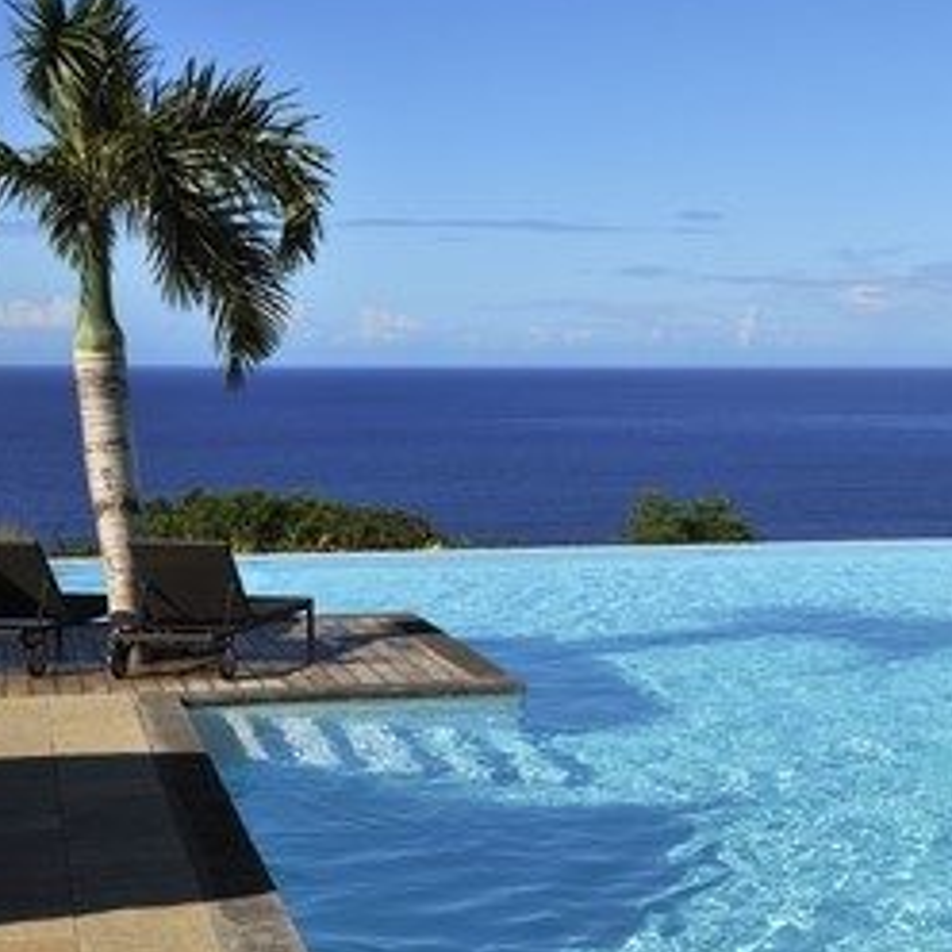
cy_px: 484
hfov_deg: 24.8
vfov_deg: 25.0
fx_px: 2147
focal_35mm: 69
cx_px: 660
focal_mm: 48
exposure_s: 1/160
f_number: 22
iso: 200
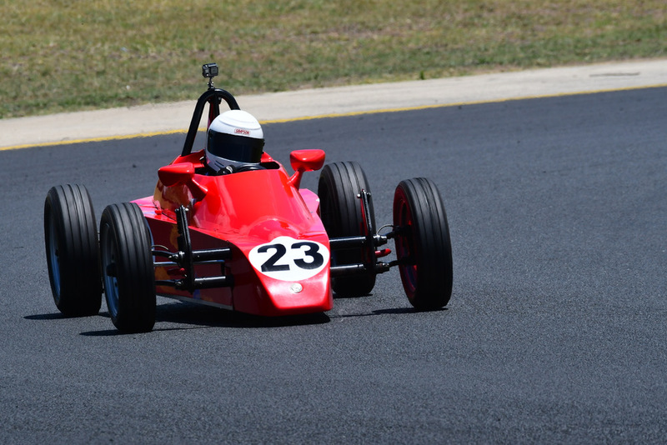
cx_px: 334
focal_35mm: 570
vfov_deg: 2.4
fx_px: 10564
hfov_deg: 3.6
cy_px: 222
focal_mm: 380
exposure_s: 1/640
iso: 320
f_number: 11
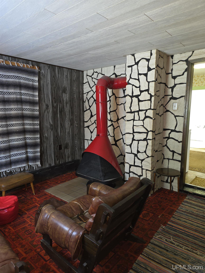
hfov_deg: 58.9
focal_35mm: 23
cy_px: 136
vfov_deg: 73.9
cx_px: 102
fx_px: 182
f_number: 1.7
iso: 100
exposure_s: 1/24
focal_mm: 6.3
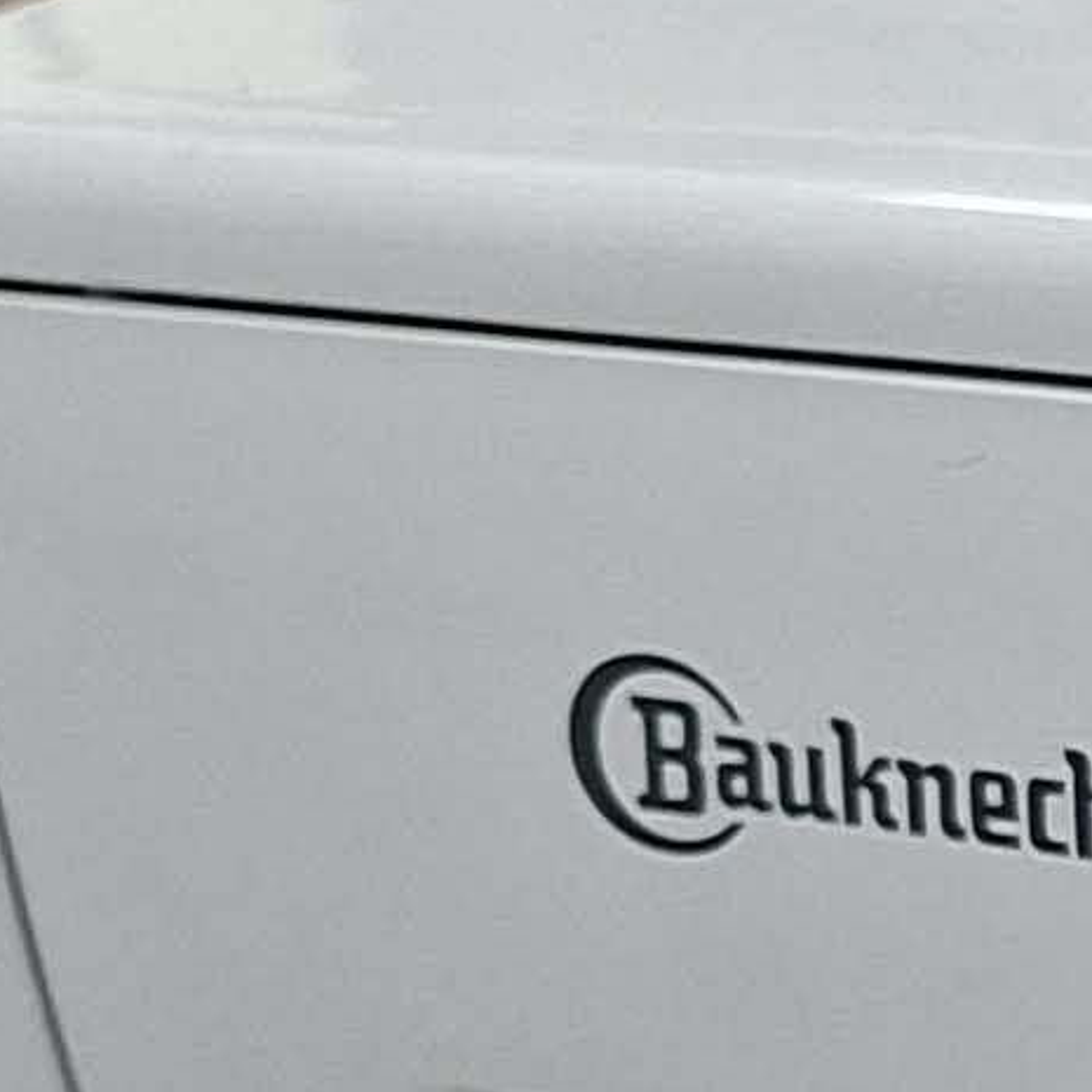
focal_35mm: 175
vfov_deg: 9.7
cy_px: 1616
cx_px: 3631
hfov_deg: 8.0
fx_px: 6246
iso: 200
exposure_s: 1/50
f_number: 1.8
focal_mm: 5.54
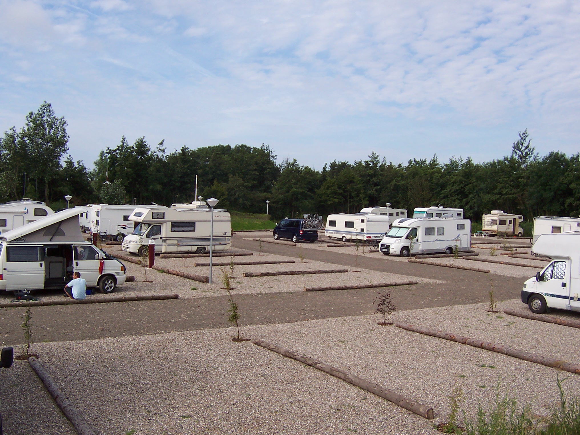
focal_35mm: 35
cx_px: 290
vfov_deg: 40.7
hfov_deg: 52.6
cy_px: 218
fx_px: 586
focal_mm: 5.6
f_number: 5.6
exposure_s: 1/500
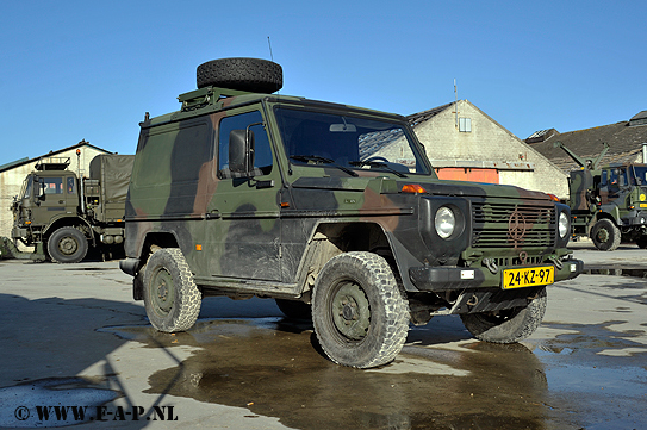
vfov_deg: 31.8
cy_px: 210
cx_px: 336
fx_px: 754
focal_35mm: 42
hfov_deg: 46.4
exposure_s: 1/800
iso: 200
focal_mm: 38
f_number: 5.6
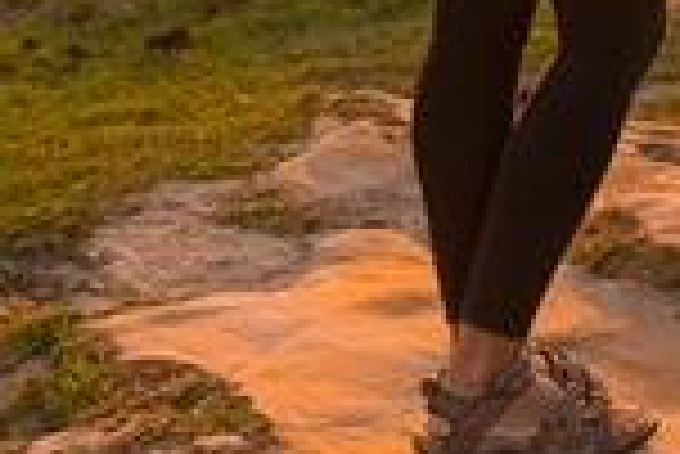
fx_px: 3498
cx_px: 1058
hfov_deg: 10.7
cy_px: -310
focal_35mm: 185
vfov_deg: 7.3
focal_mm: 31
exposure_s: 1/320
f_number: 2.8
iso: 160
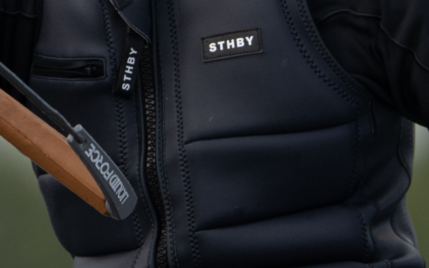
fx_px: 26644
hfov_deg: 0.9
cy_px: 260
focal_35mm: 2279
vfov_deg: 0.6
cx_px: 216
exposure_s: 1/2000
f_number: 4.5
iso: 320
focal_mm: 400
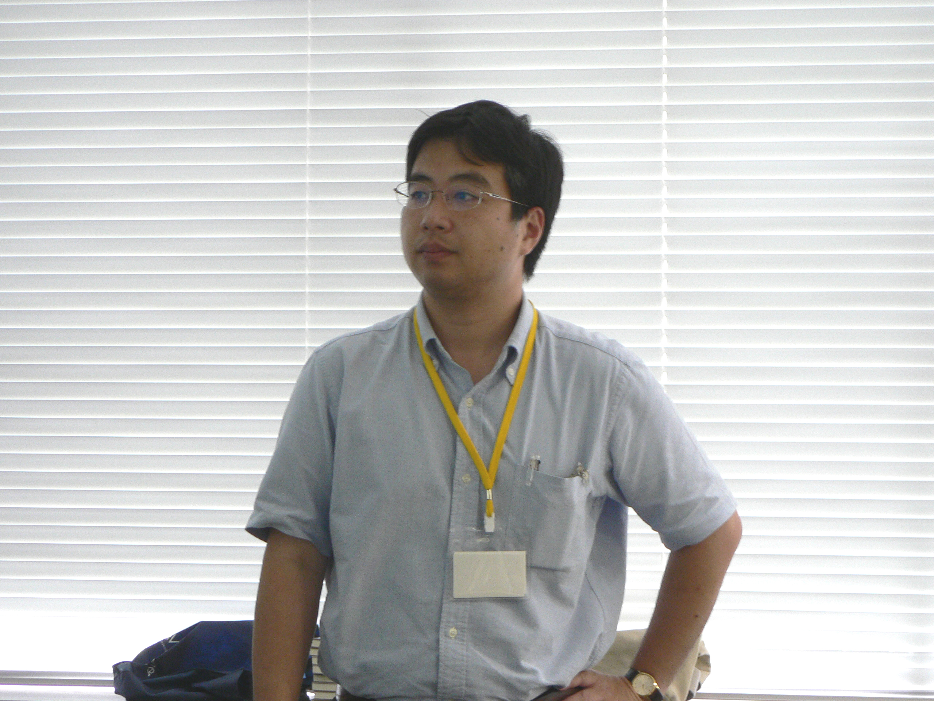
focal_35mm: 147
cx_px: 467
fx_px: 3966
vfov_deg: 10.1
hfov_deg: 13.4
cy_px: 350
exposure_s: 1/20
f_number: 3.3
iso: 150
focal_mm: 24.6
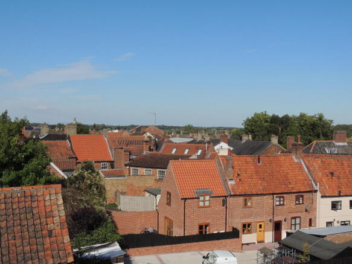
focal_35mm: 43
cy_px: 132
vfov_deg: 33.6
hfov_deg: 43.9
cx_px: 176
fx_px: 437
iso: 100
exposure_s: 1/1600
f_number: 3.4
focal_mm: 7.6
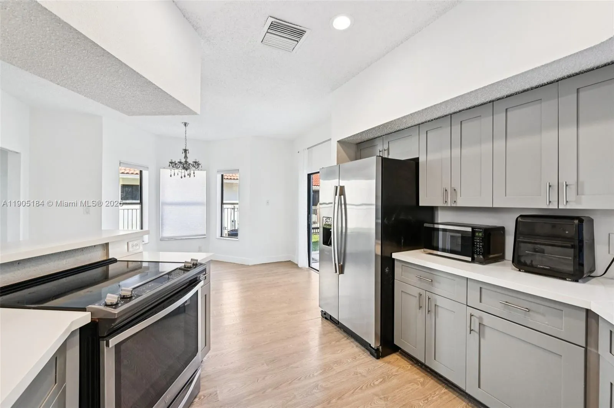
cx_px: 307
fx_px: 239
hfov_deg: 104.3
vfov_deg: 81.1
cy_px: 204
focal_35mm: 14
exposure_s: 1/125
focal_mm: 14
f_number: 8
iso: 800
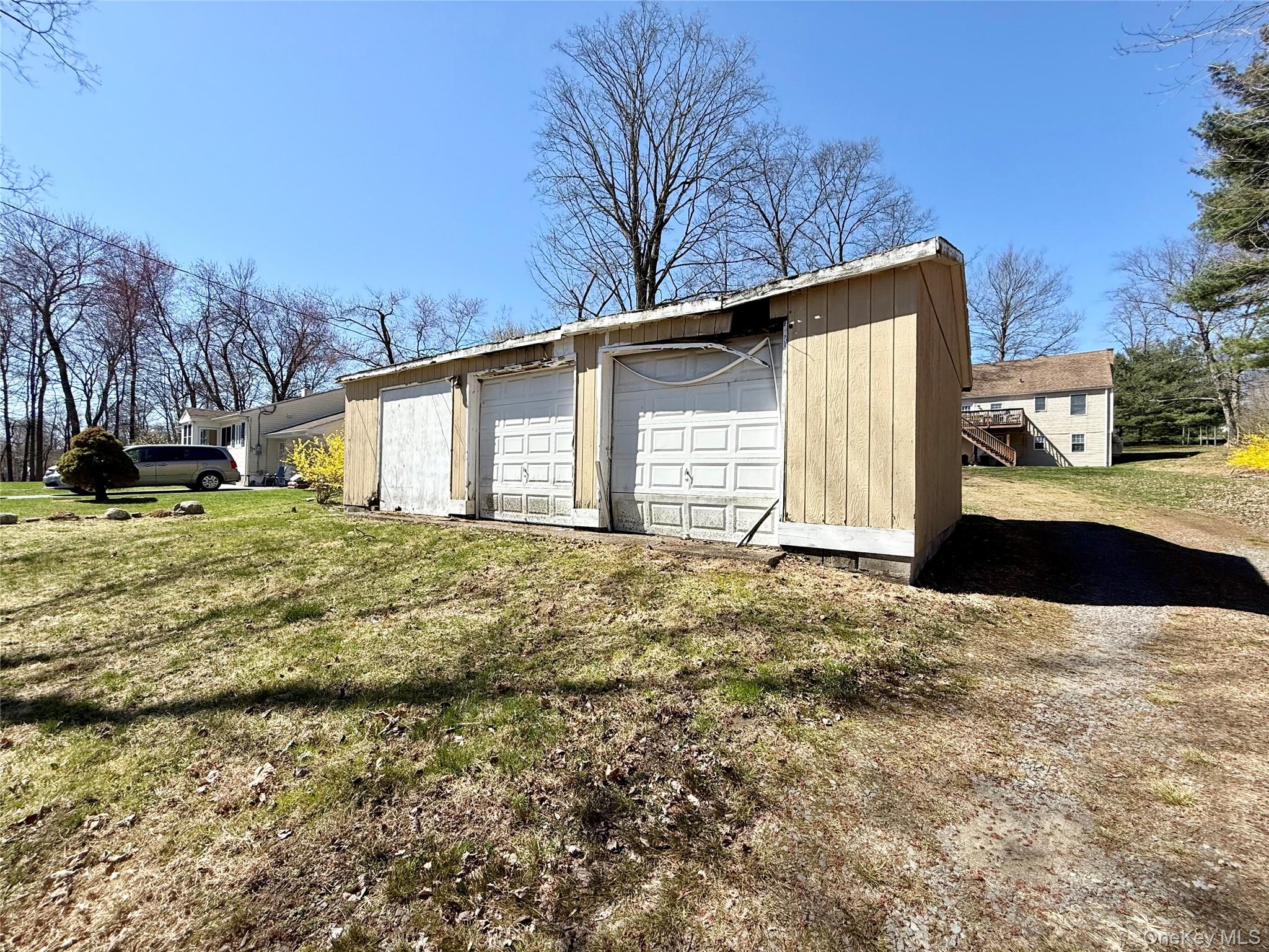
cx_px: 634
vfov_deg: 85.7
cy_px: 476
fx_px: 513
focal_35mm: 14
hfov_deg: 102.1
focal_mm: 2.22
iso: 50
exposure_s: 1/2092
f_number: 2.2
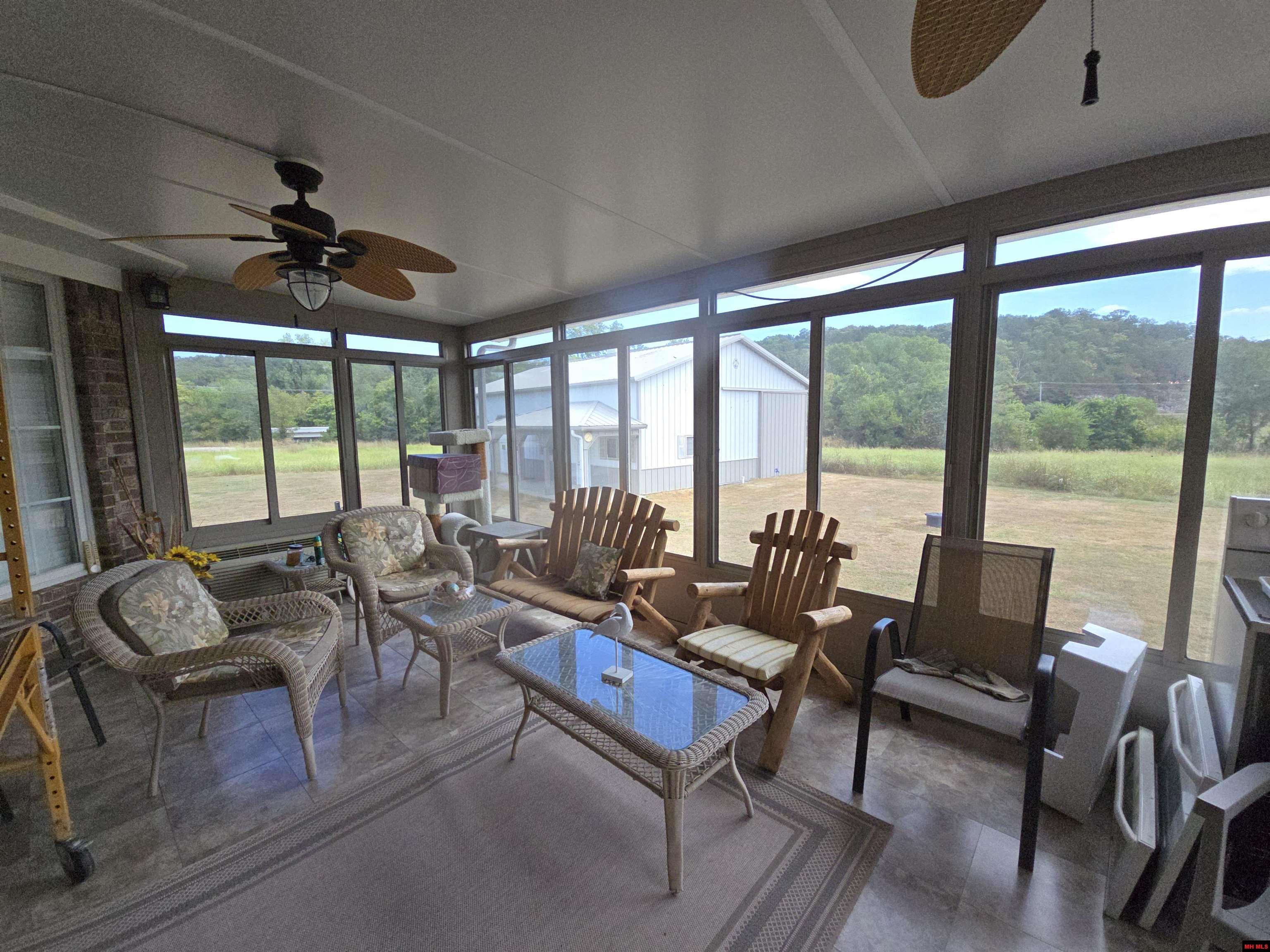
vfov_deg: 89.9
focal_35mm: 13
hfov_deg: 106.2
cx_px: 635
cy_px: 476
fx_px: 477
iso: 125
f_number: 2.2
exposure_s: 1/719
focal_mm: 2.2
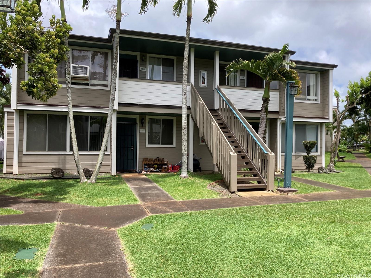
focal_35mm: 28
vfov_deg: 49.7
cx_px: 186
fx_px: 300
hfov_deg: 63.4
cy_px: 139
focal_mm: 3.99
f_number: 1.8
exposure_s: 1/1116
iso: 20
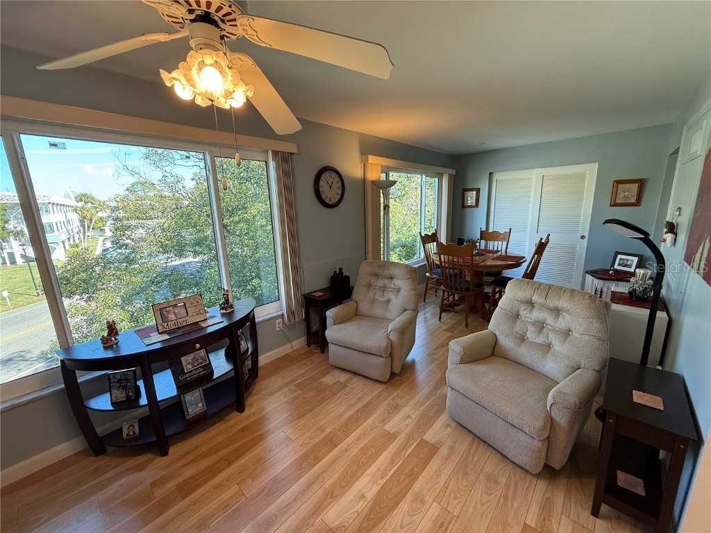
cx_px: 356
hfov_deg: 102.1
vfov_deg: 85.7
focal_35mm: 14
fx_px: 288
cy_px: 266
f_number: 2.2
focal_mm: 2.22
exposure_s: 1/120
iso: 125
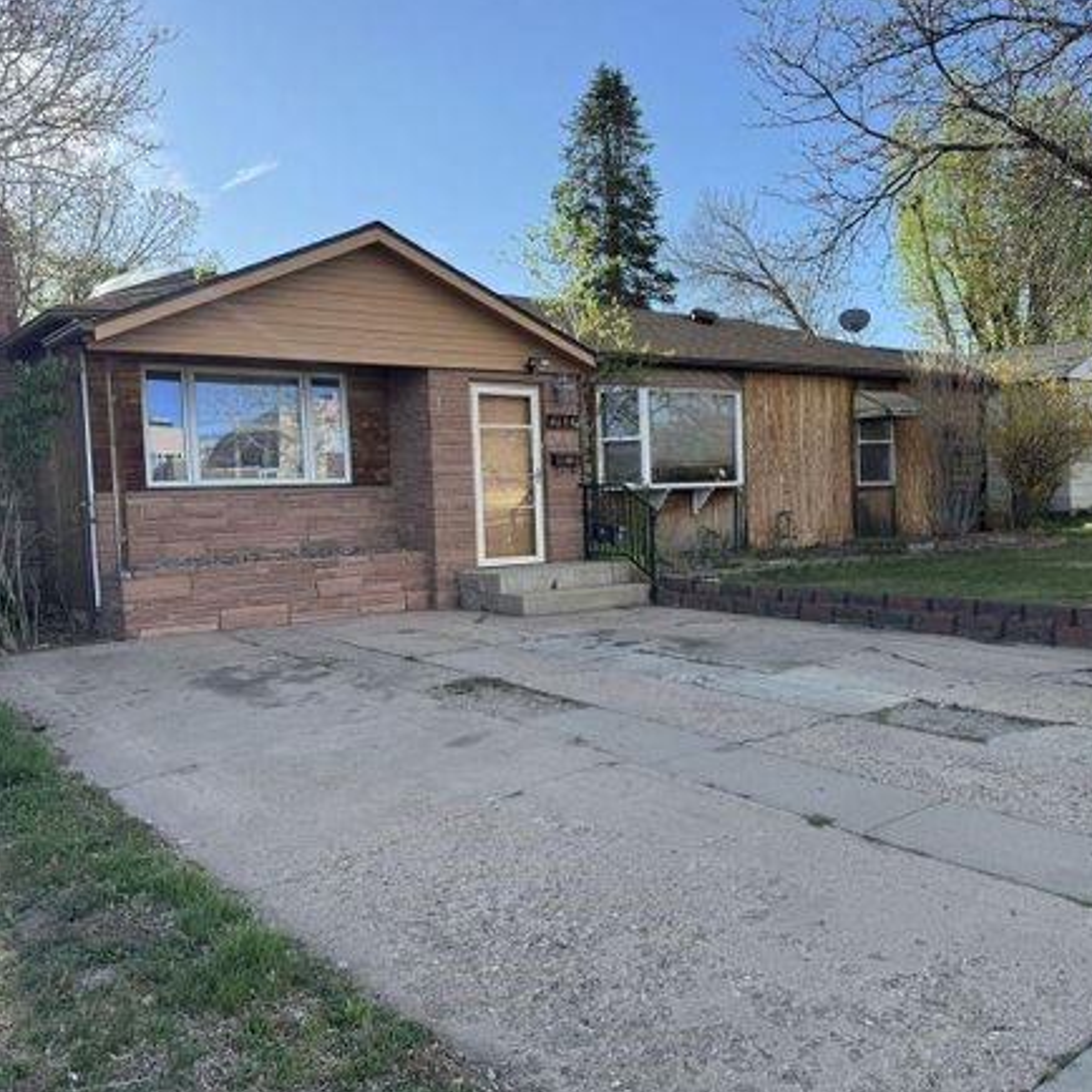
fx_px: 1035
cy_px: 545
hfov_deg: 55.6
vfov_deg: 55.6
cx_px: 581
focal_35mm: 29
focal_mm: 6.76
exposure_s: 1/1597
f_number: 1.78
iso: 80
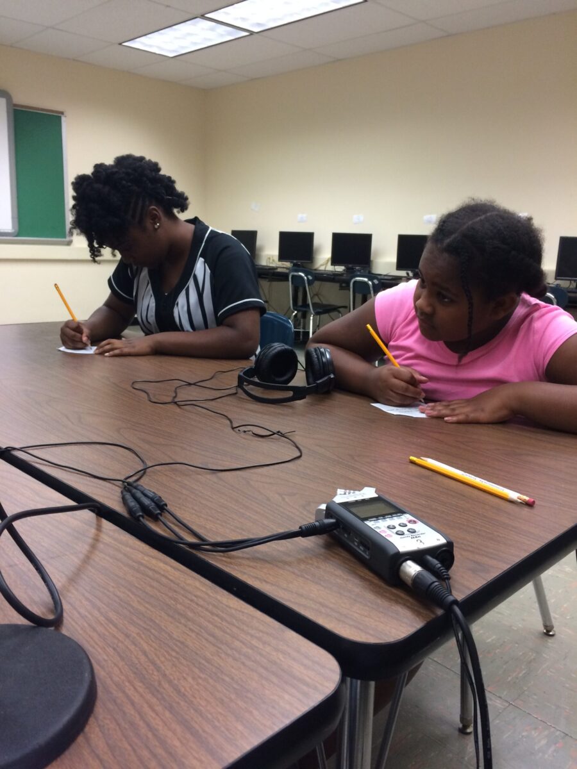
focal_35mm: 29
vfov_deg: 61.7
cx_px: 288
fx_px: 645
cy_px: 384
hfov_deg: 48.2
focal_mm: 4.15
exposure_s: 1/30
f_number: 2.2
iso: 64
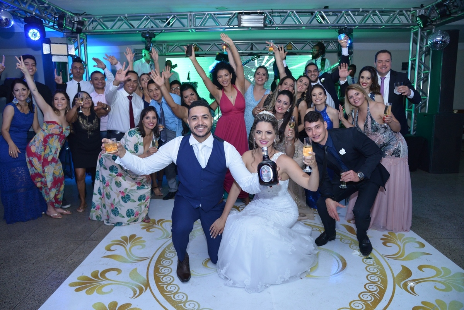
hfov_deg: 73.7
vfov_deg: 53.2
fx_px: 309
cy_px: 155
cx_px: 232
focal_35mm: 24
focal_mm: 24
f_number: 4.5
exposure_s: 1/125
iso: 2200
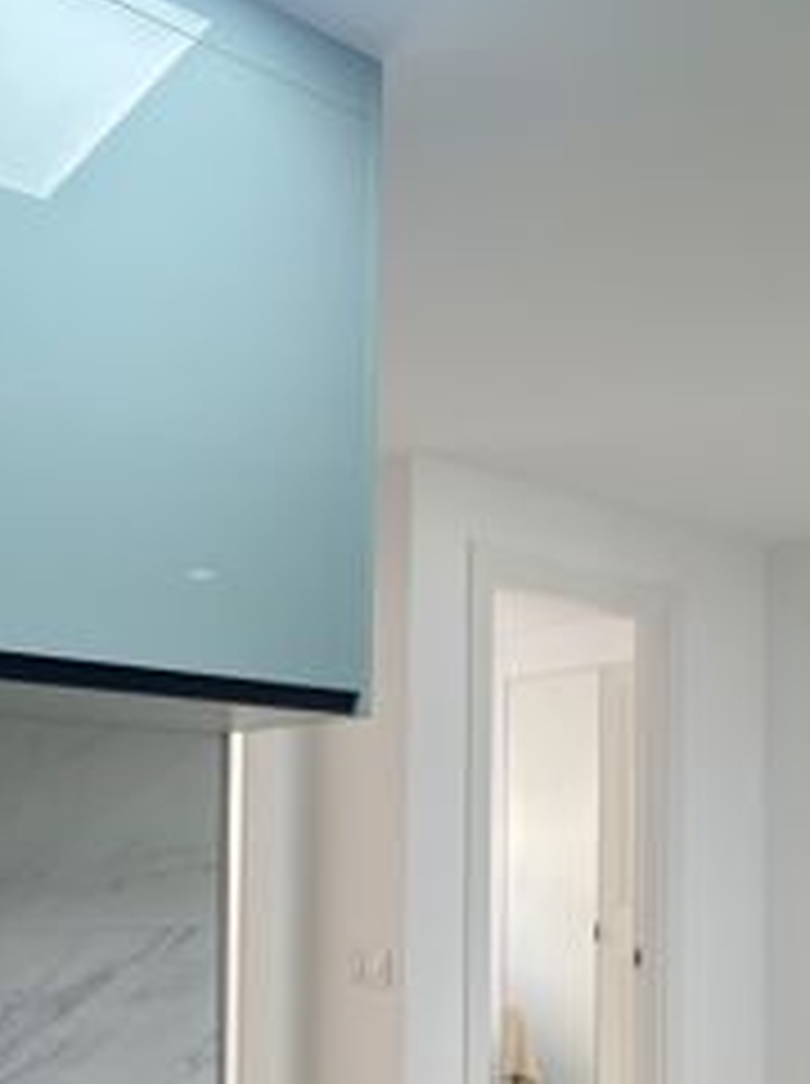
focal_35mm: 41
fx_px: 1283
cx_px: 421
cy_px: 805
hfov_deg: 35.0
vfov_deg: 44.4
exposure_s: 1/50
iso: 25
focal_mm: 2.22
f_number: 2.2
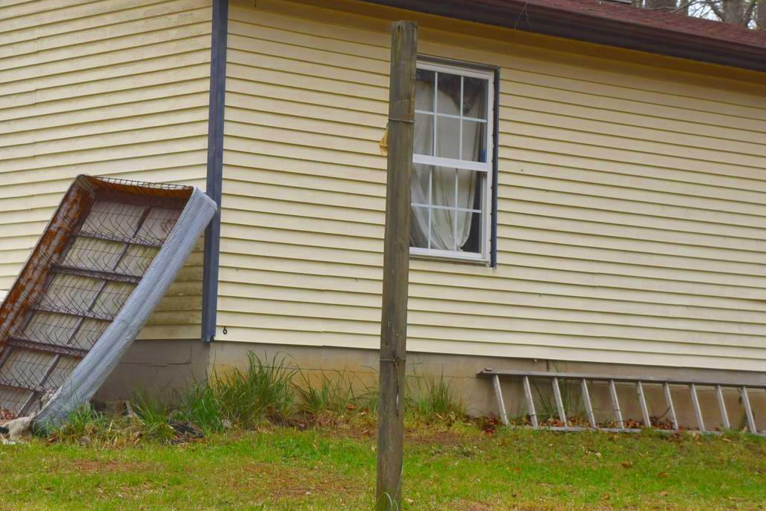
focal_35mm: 113
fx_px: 2405
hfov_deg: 18.1
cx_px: 346
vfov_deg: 12.1
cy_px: 158
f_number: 8
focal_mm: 38
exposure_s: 1/250
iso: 200
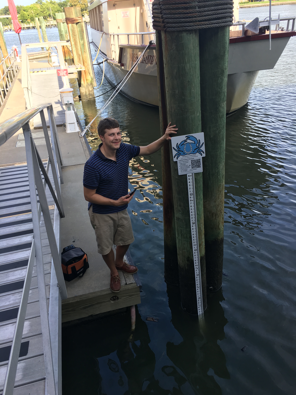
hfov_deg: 48.2
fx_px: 331
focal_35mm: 29
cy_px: 198
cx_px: 148
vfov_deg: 61.7
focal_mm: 4.15
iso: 25
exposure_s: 1/301
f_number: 2.2
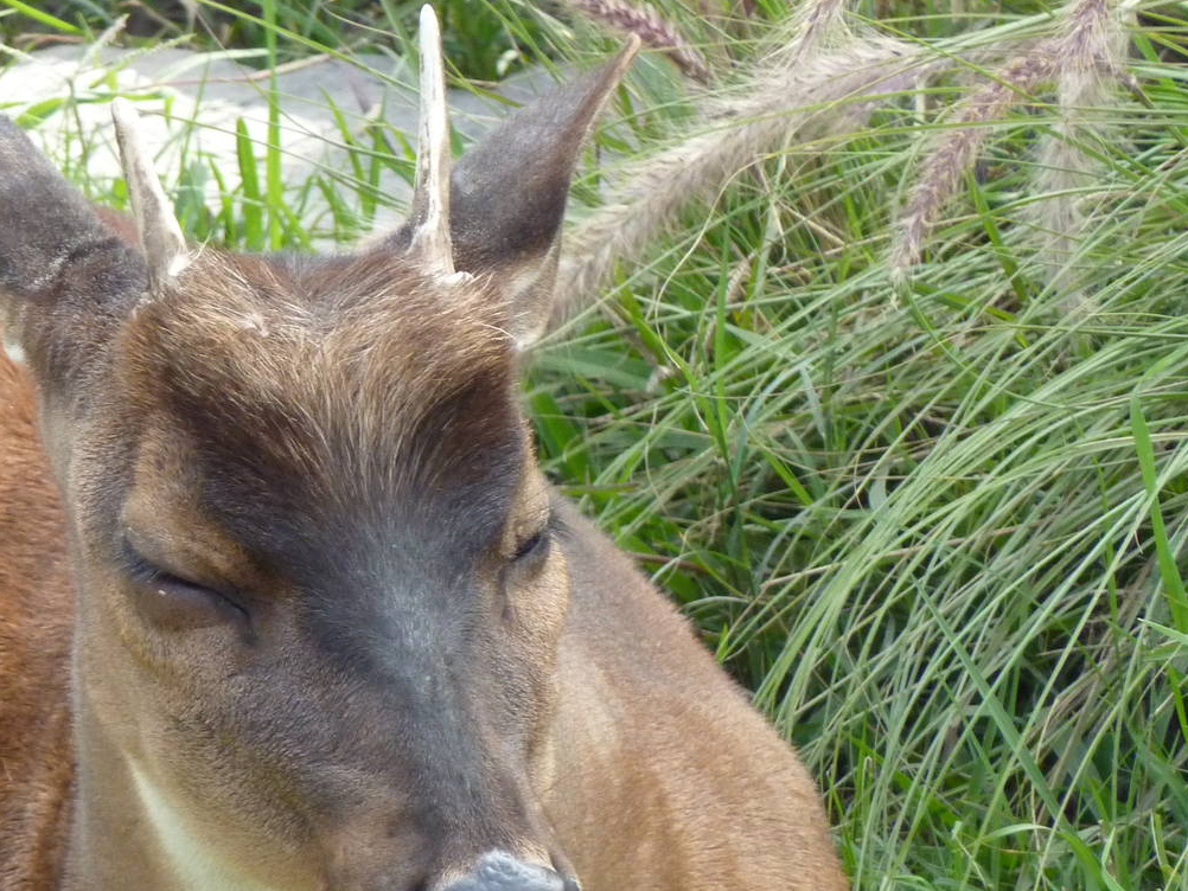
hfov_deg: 4.1
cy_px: 608
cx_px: 273
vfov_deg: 3.1
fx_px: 16443
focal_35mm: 479
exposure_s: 1/250
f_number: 4.9
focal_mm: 49.2
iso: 320
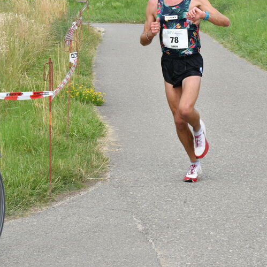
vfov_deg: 9.3
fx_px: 1641
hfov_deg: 9.3
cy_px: 65
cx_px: 135
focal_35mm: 188
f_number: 18
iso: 800
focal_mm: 92
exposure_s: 1/250
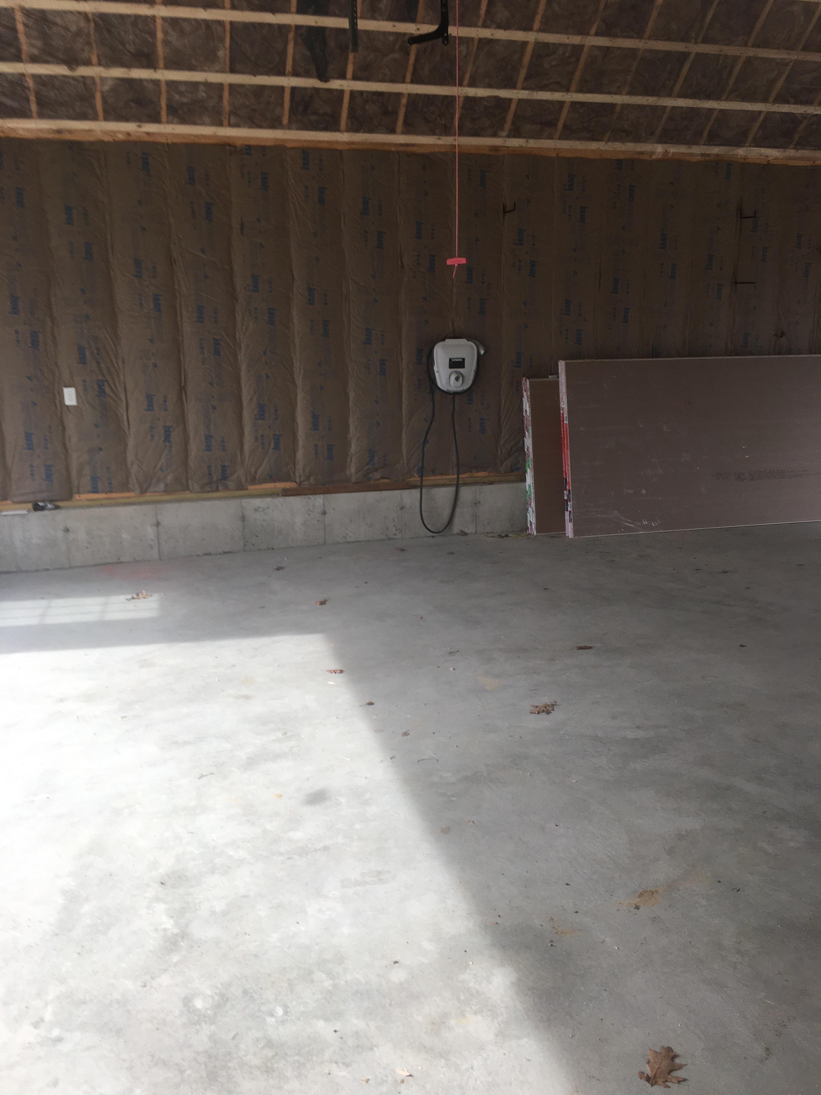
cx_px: 410
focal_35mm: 29
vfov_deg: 61.7
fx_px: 917
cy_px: 548
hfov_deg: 48.2
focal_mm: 4.15
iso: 25
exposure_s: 1/135
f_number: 2.2
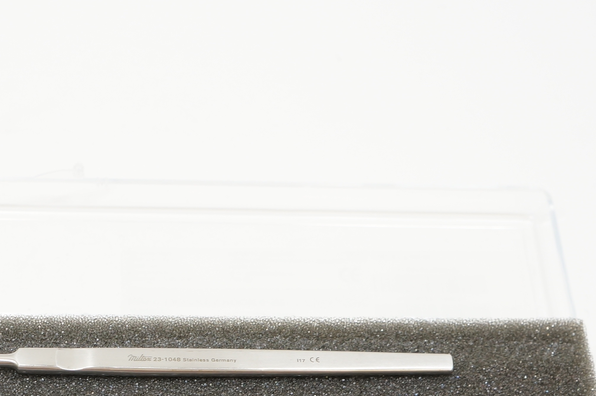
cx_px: 93
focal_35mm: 91
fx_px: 1509
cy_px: 357
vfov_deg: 14.8
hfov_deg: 22.0
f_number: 5.6
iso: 400
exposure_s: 1/50
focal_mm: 25
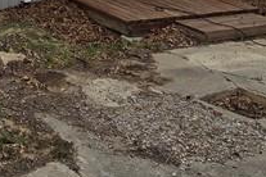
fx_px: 495
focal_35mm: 67
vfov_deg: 16.4
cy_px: -156
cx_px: -55
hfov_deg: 26.6
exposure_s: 1/1994
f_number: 2.2
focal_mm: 2.2
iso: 50
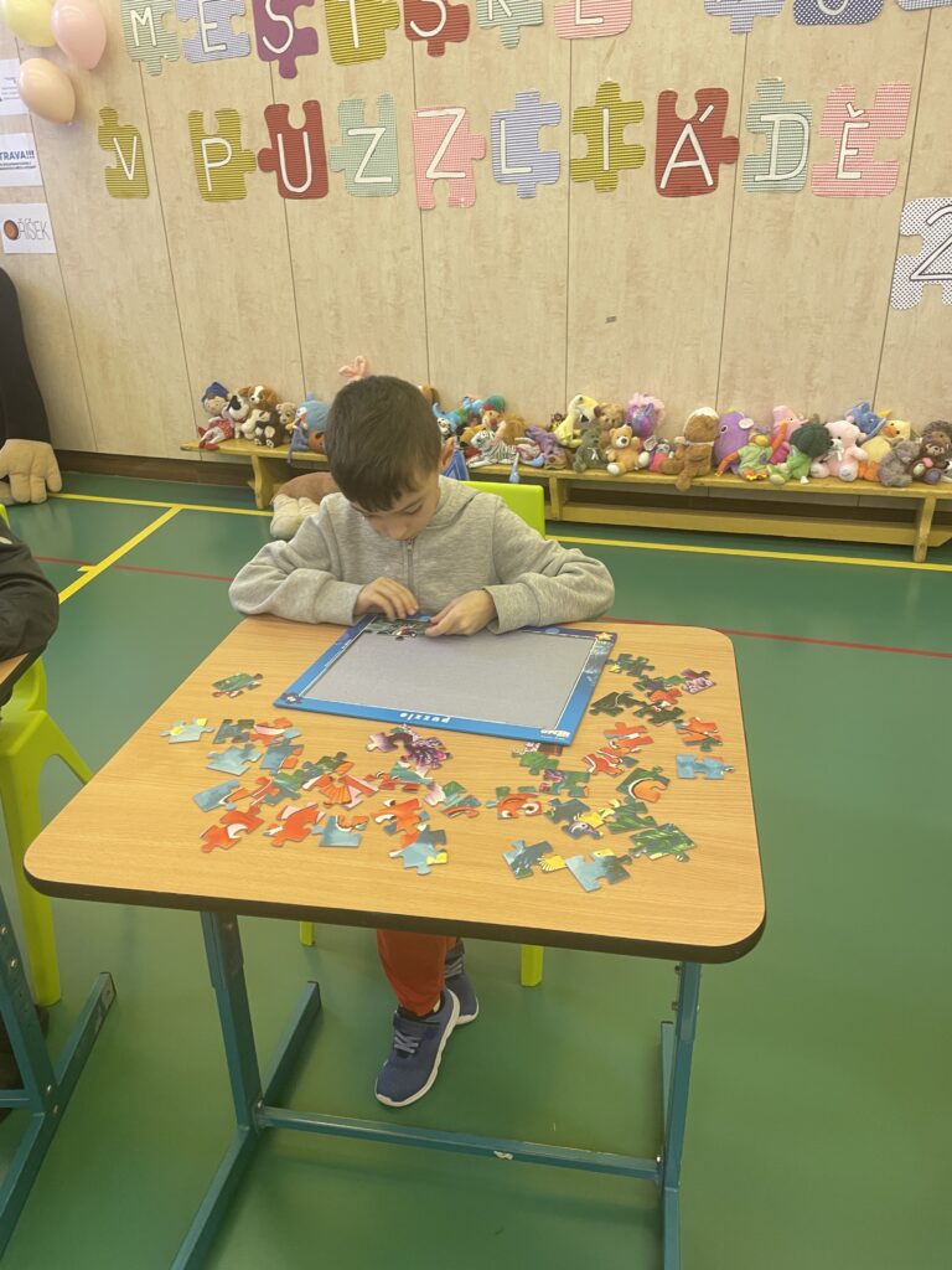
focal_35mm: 26
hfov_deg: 53.1
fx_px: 953
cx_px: 476
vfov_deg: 67.3
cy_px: 635
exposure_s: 1/50
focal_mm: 4.2
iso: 64
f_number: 1.6
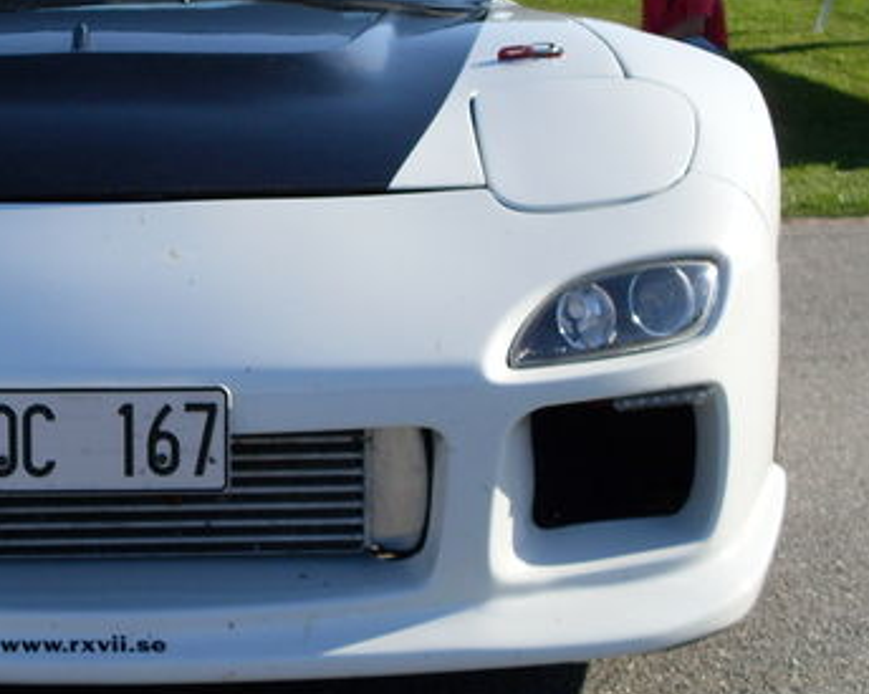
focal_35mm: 109
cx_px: 101
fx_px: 2803
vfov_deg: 14.1
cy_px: 255
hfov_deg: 17.4
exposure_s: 1/750
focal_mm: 9.9
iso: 80
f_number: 3.4
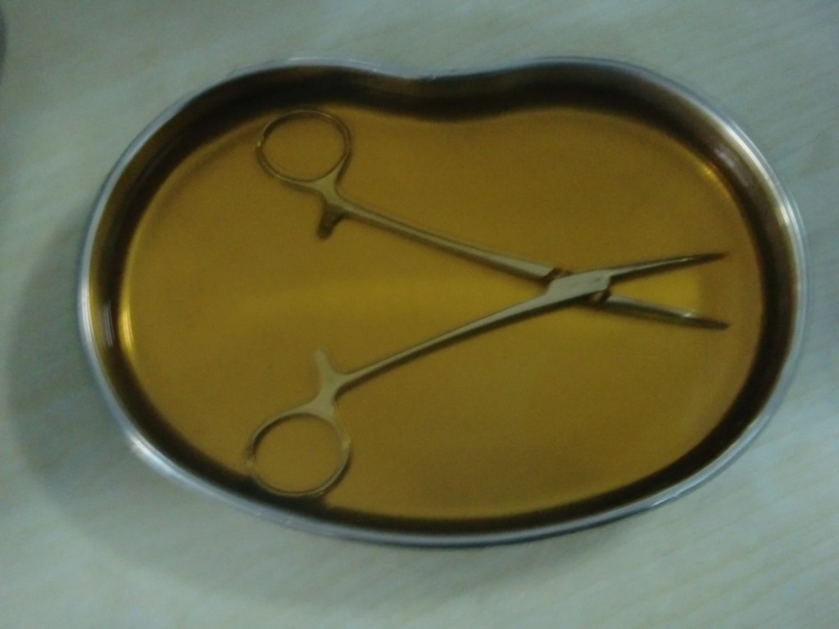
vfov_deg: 37.7
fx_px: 921
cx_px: 420
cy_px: 314
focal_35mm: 38
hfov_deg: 49.0
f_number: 3.9
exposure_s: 1/3.33
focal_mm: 6.66
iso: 400
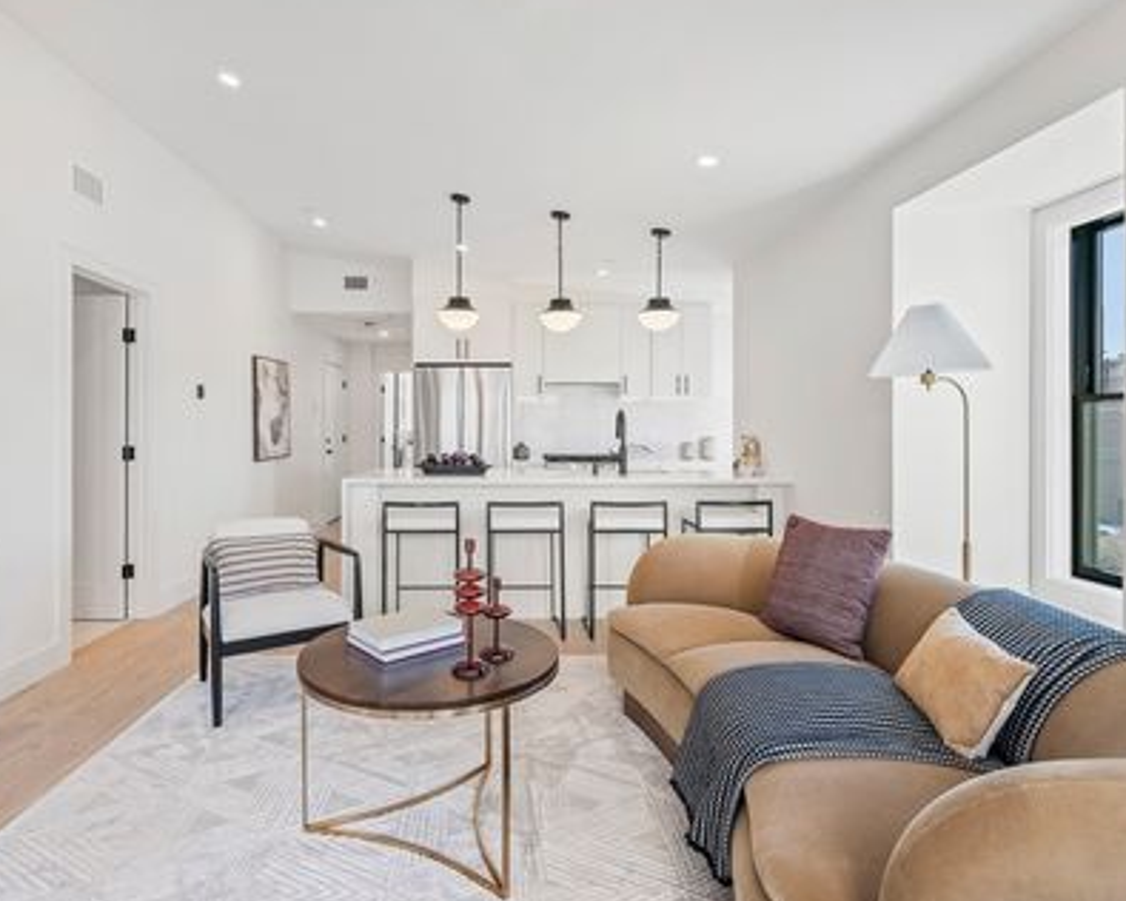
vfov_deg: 69.2
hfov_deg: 81.3
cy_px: 438
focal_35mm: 20
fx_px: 653
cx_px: 507
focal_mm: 16.5
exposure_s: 1/30
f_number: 6.3
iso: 64
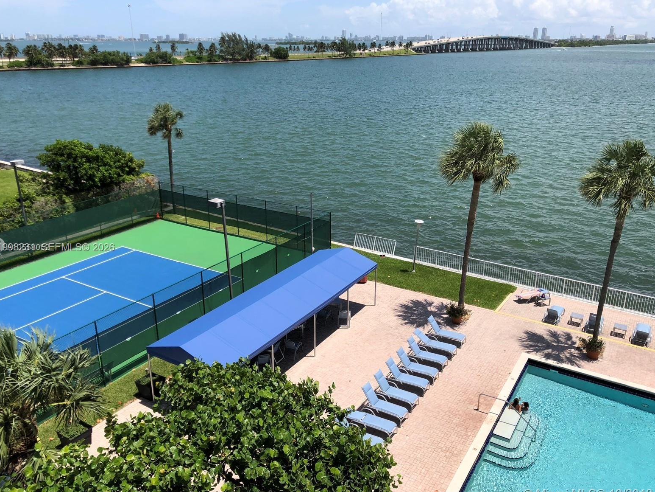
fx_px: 549
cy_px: 248
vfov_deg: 48.2
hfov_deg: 61.7
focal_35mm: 29
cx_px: 322
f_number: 1.8
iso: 20
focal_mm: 4
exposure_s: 1/4000
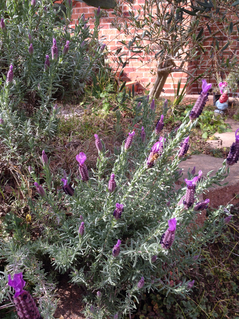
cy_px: 160
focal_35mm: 33
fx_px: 304
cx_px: 120
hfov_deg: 42.9
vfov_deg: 55.4
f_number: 2.4
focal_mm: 4.12
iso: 50
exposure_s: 1/382
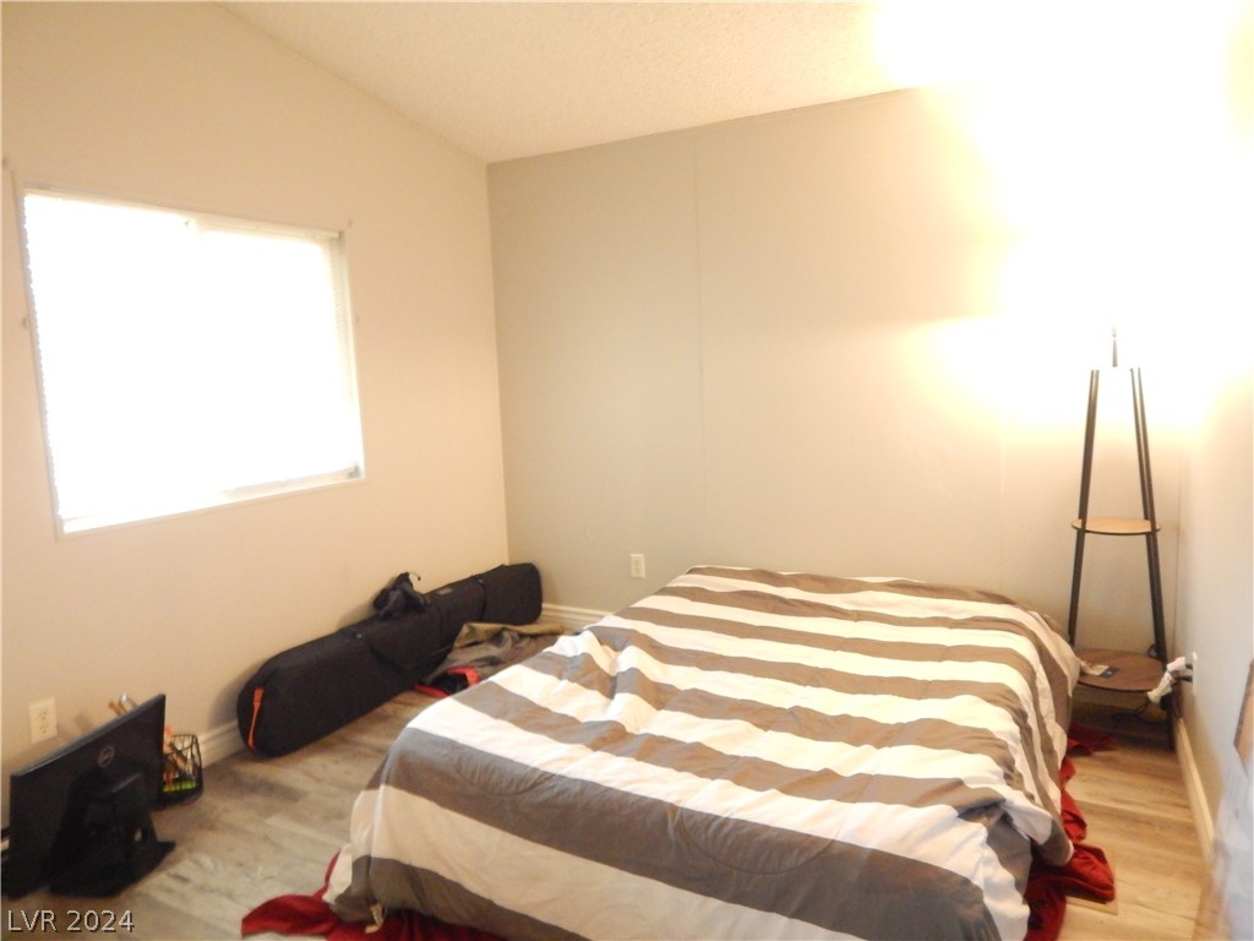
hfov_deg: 73.9
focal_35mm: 23
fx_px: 833
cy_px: 470
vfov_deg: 58.9
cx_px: 627
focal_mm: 4
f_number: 3
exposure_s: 1/5
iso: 800
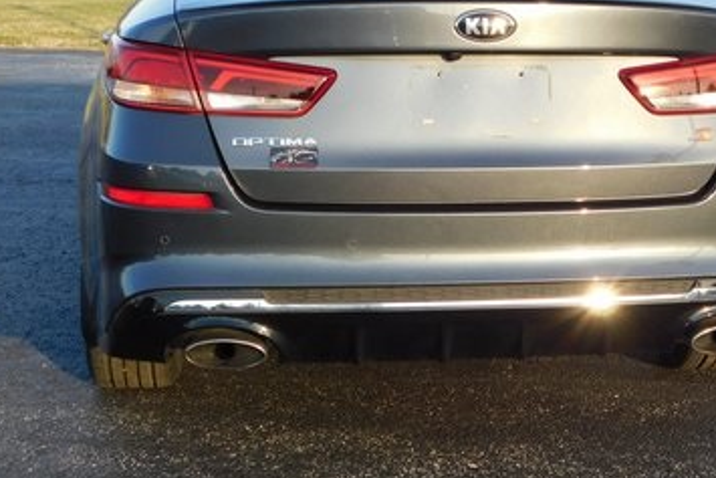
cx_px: 522
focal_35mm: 75
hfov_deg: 26.7
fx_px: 1492
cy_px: 175
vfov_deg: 18.2
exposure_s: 1/320
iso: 125
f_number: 3.6
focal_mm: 7.1
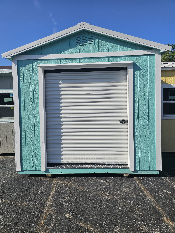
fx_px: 155
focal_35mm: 23
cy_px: 116
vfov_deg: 73.9
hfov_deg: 58.9
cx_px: 88
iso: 16
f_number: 1.7
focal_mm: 6.3
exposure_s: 1/2000
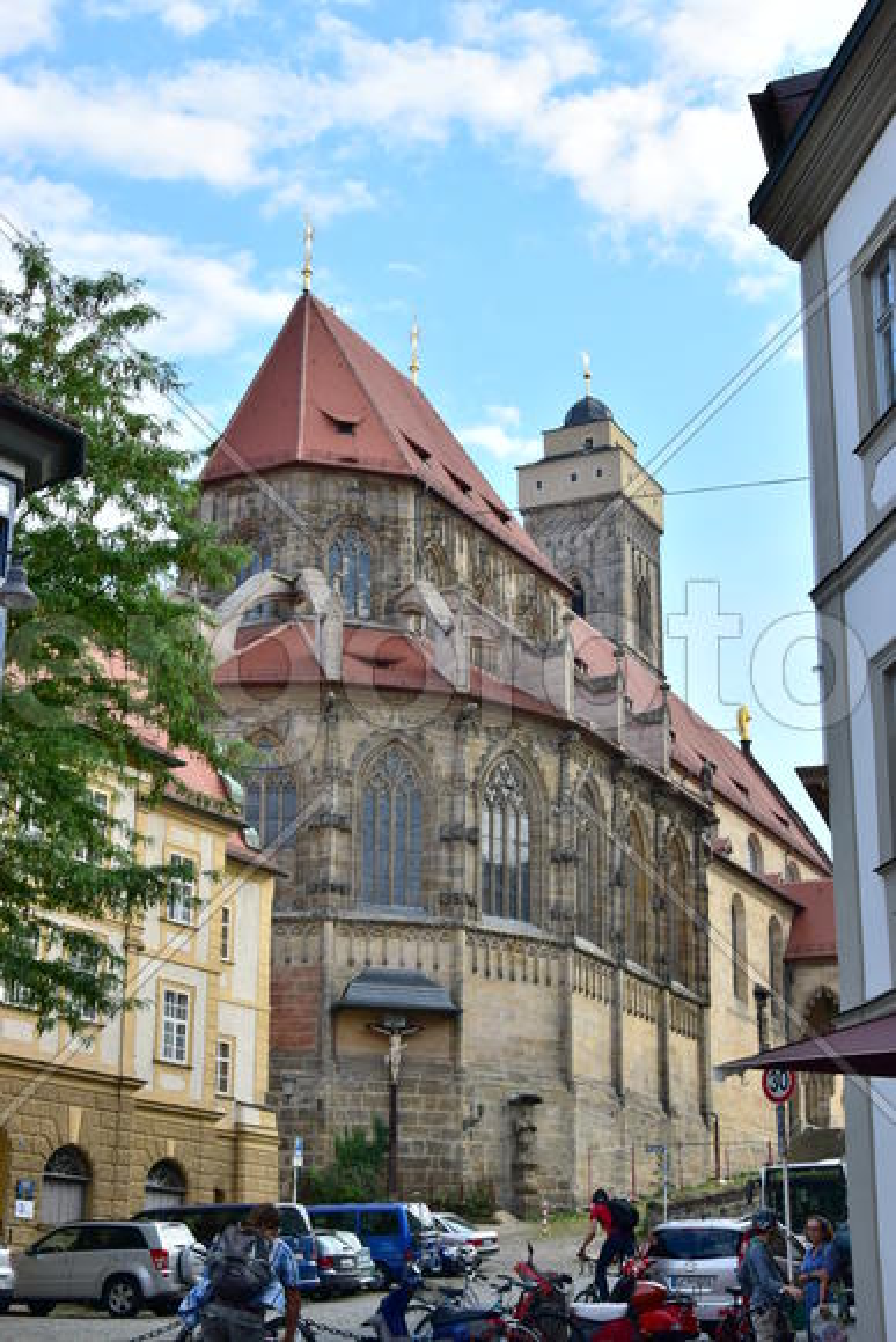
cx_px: 448
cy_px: 671
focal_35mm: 57
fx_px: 2127
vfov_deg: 35.0
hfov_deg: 23.8
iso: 200
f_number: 9
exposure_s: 1/320
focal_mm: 38
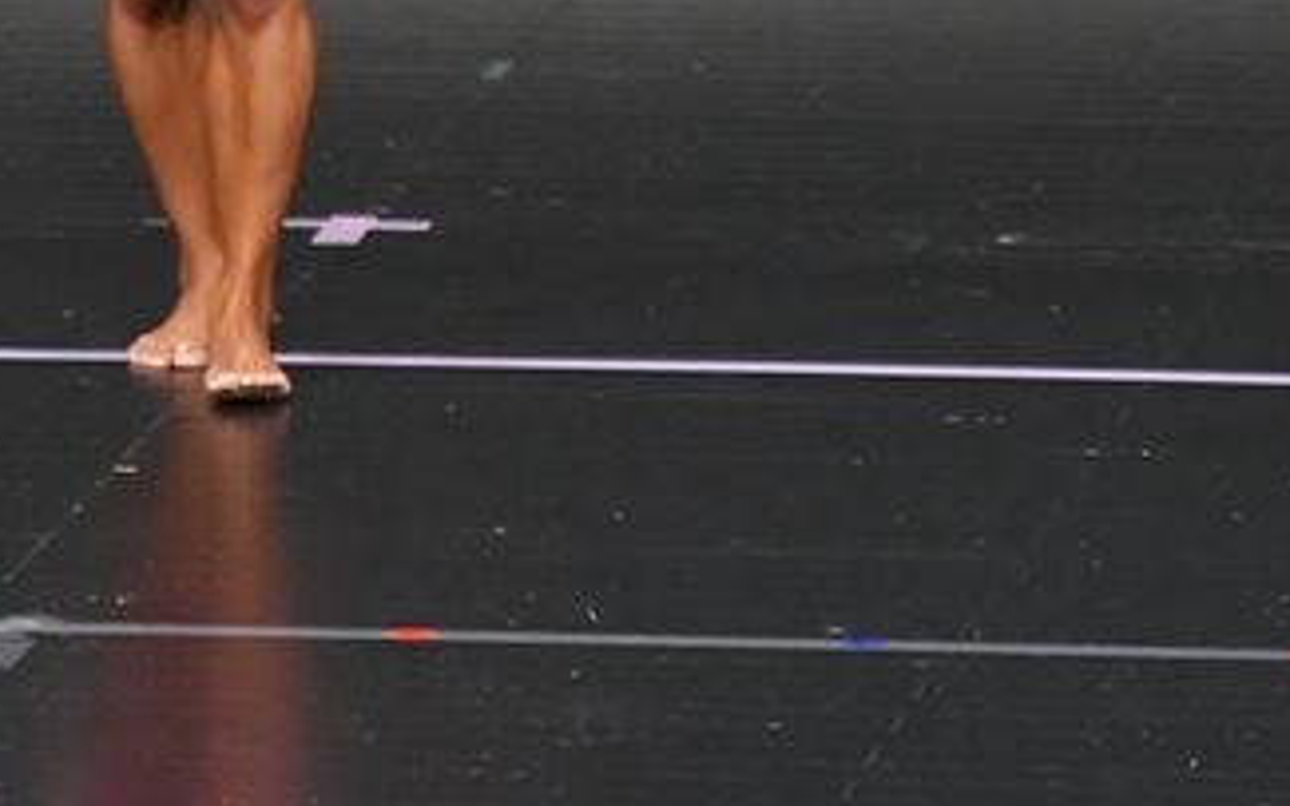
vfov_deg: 1.6
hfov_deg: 2.5
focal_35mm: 838
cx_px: 458
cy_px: -195
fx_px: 29456
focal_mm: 230
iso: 4000
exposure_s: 1/400
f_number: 5.6
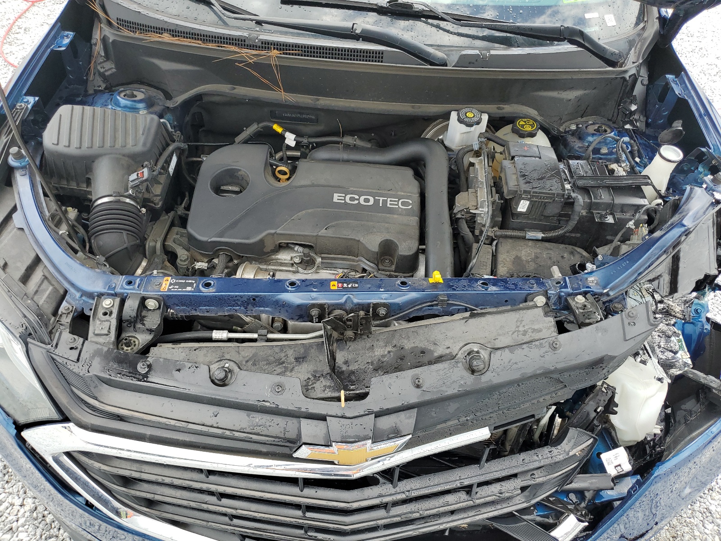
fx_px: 542
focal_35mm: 26
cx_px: 360
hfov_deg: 67.3
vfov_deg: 53.1
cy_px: 270
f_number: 1.5
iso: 50
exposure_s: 1/625
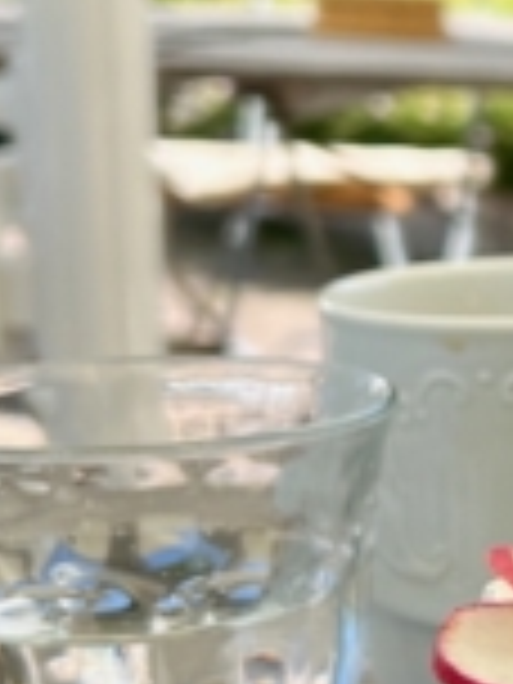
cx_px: 954
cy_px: 292
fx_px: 2292
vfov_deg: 17.0
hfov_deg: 11.7
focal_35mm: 116
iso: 50
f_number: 1.5
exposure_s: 1/1344
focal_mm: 5.7
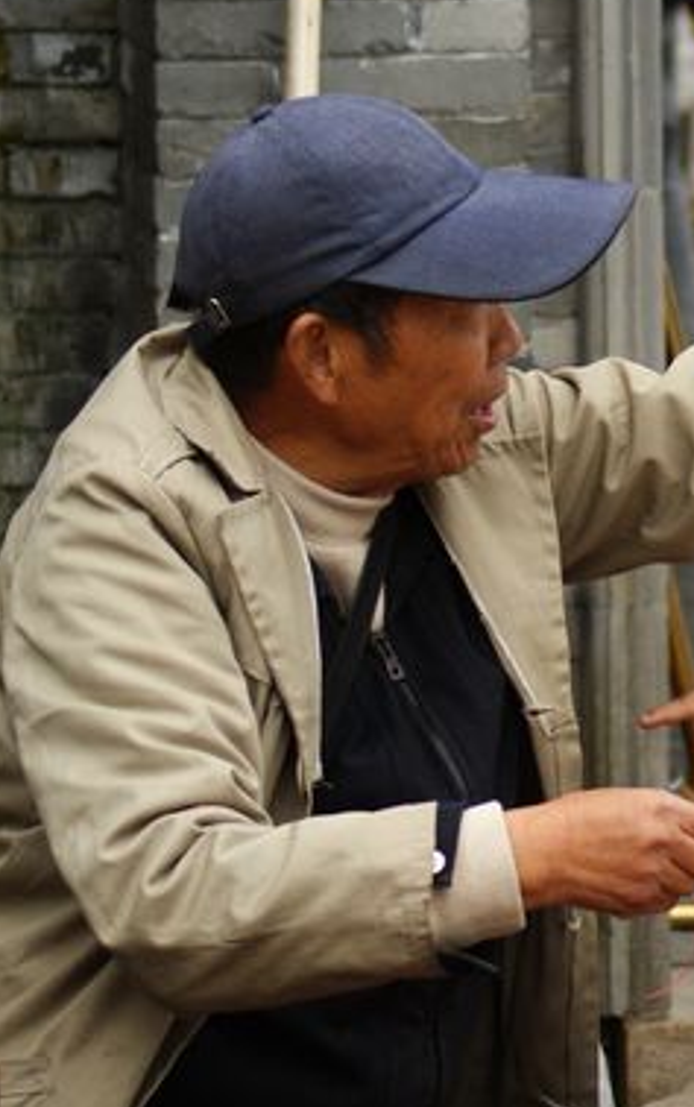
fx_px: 8305
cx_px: 914
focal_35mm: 275
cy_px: 413
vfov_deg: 7.6
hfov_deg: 4.8
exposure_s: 1/125
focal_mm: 85
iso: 400
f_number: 4.5
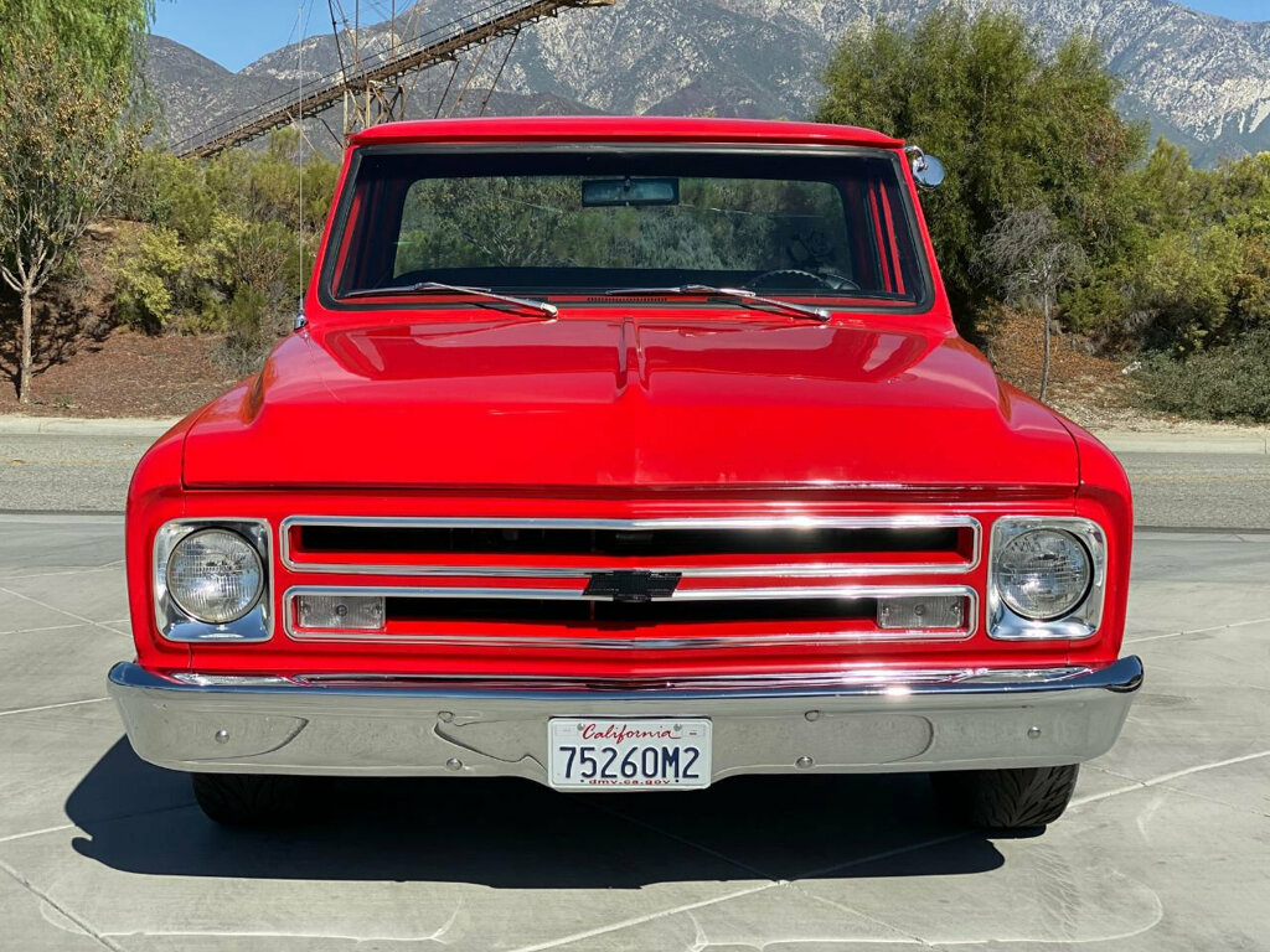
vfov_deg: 28.0
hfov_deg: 36.8
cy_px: 476
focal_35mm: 52
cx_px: 635
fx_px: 1908
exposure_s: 1/2179
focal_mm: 6
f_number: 2
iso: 20
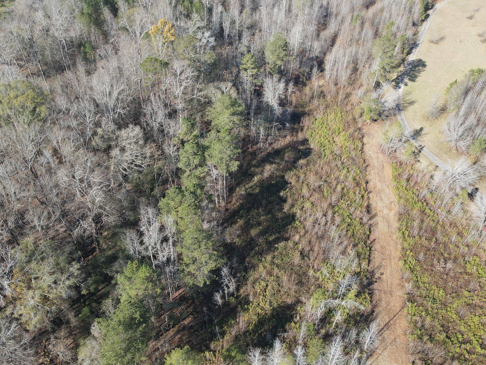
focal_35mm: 30
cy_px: 185
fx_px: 421
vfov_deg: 46.8
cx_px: 218
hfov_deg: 59.8
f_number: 2.8
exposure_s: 1/200
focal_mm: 4.5
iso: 100
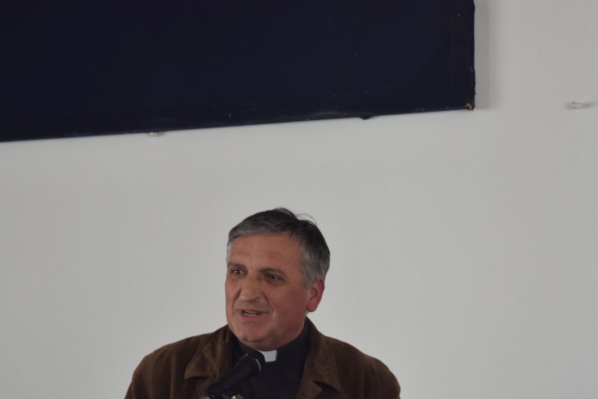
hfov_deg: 8.7
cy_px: 295
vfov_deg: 5.8
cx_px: 365
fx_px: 3916
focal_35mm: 236
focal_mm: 105
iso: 400
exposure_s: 1/80
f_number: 5.6
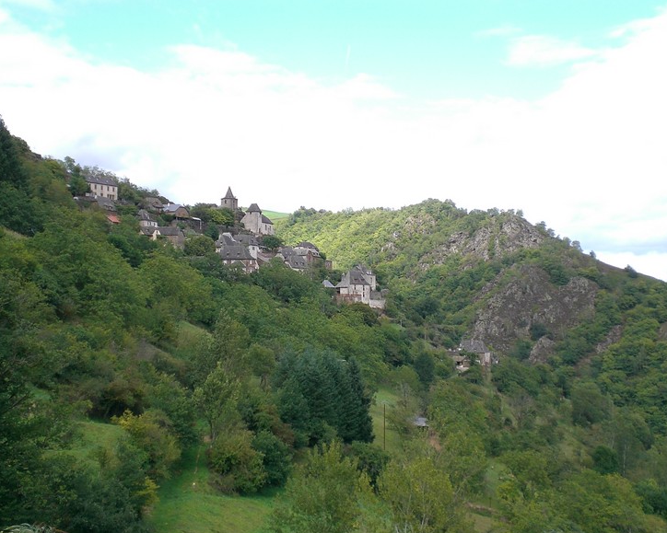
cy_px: 275
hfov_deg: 34.1
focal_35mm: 55
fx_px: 1086
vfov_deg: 27.6
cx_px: 352
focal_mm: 8.44
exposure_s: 1/250
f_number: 3.6
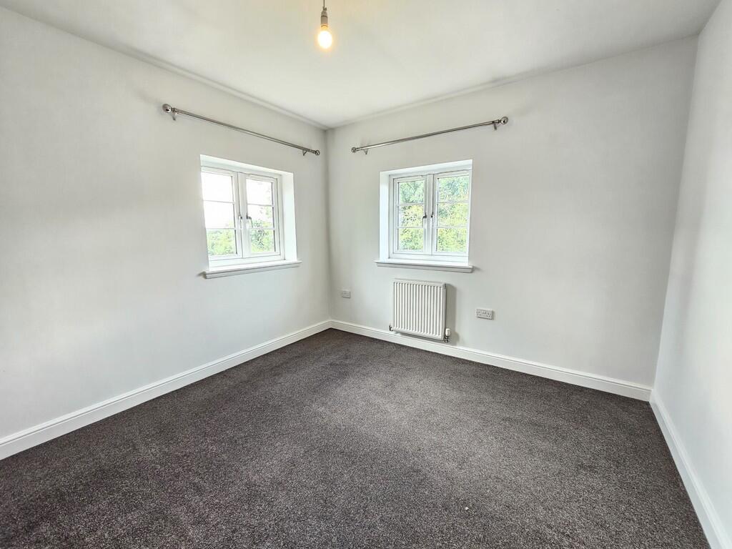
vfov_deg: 89.9
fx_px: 275
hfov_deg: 106.2
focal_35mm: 13
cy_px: 274
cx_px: 366
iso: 320
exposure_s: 1/50
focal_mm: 2.2
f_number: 2.2
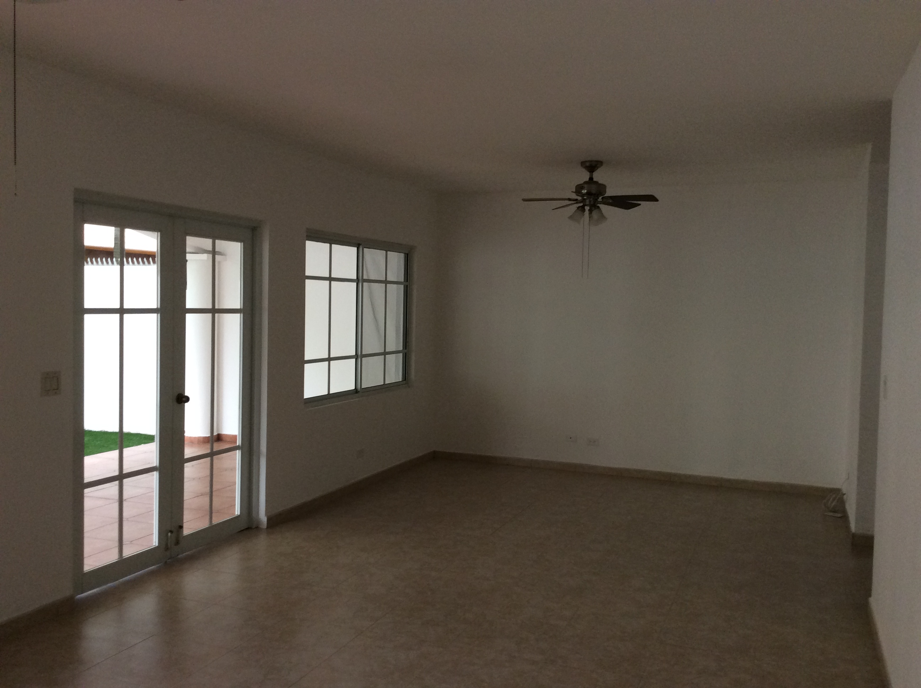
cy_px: 344
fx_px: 850
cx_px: 460
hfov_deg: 56.9
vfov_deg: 44.1
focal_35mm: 32
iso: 80
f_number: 2.4
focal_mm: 3.3
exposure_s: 1/24
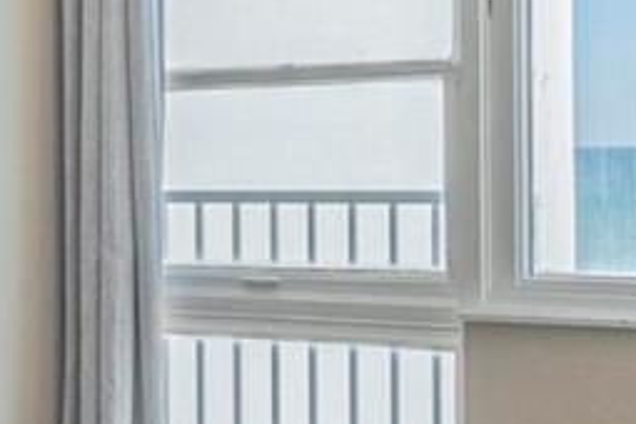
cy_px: 152
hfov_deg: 20.9
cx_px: -7
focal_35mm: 94
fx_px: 1661
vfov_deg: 14.5
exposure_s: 1/2000
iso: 320
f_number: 7.1
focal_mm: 10
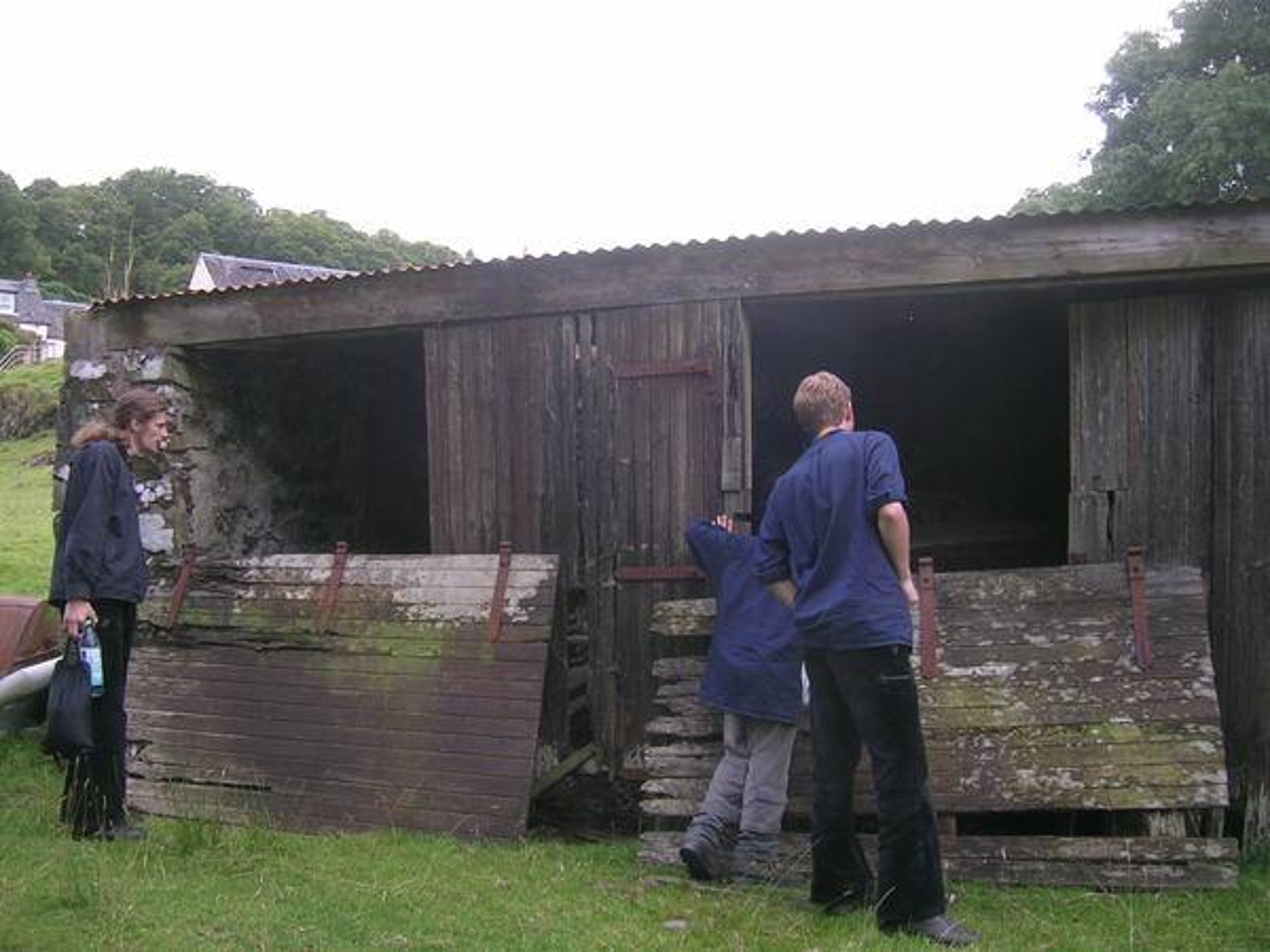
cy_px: 476
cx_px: 635
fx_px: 1284
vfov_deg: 40.7
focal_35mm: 35
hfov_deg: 52.6
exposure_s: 1/50.8
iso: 50
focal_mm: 5.4
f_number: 2.8
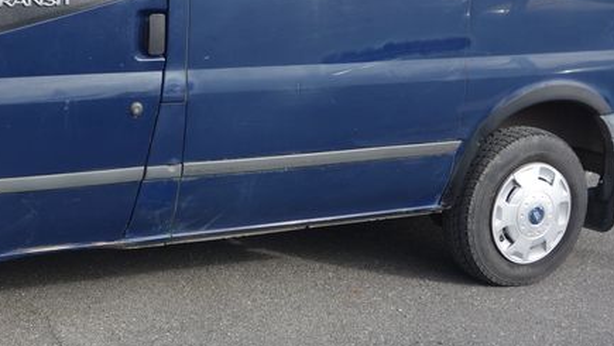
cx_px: 126
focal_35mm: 69
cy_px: 91
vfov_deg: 17.4
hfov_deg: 29.9
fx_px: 1124
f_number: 5.6
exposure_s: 1/160
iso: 125
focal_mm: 10.4
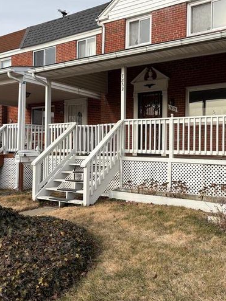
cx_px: 149
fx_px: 305
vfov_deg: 52.6
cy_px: 149
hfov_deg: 40.2
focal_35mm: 35
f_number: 1.6
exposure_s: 1/2075
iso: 50
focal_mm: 5.96
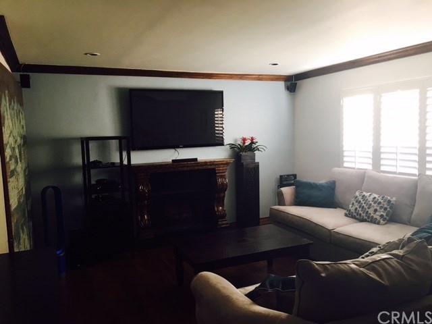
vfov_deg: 48.2
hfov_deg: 61.7
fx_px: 362
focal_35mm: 29
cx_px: 216
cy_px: 162
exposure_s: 1/30
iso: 80
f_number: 2.2
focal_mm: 4.15
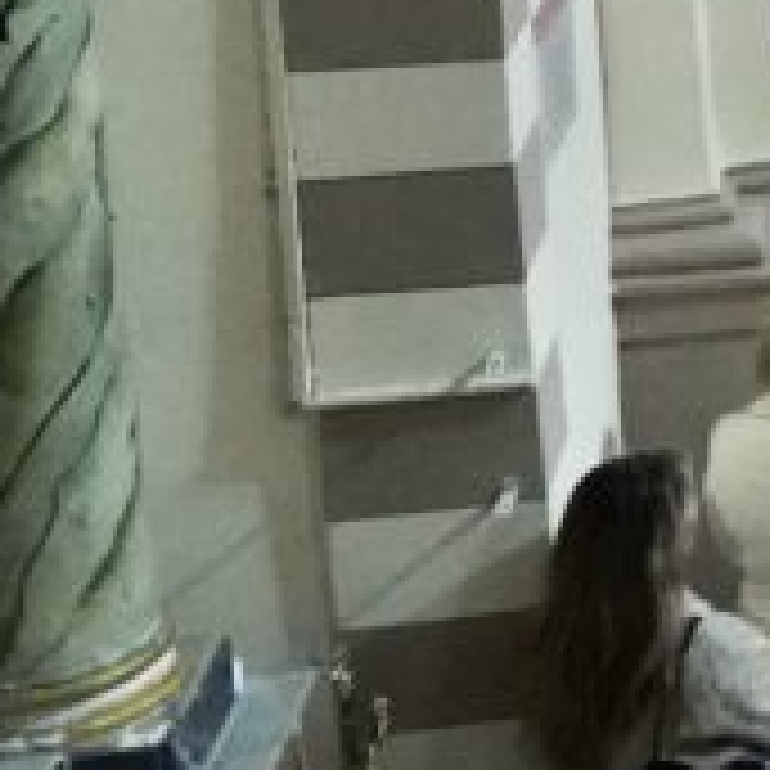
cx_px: 2269
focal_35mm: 122
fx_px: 3070
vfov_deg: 13.7
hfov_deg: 10.4
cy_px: -259
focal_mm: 24
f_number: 5.6
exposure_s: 1/200
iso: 16000
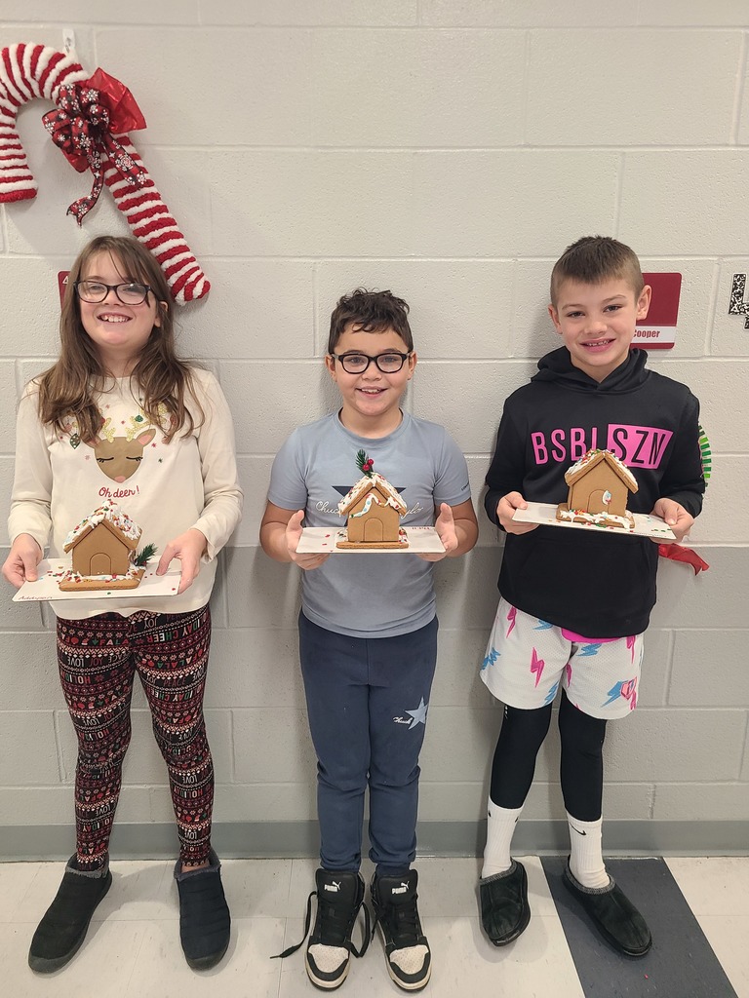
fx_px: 750
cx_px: 374
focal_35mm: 26
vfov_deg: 67.3
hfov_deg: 53.1
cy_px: 499
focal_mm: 5.4
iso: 200
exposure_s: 1/60
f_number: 1.8
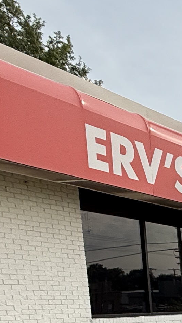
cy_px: 392
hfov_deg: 13.9
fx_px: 558
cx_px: 418
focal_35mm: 65
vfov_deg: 28.1
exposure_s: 1/2237
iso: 80
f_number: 2.2
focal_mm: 2.22
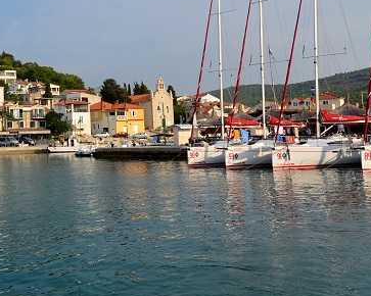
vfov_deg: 29.4
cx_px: 69
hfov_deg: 35.8
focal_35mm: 50
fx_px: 552
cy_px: 60
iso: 400
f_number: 5.6
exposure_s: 1/2000
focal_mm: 13
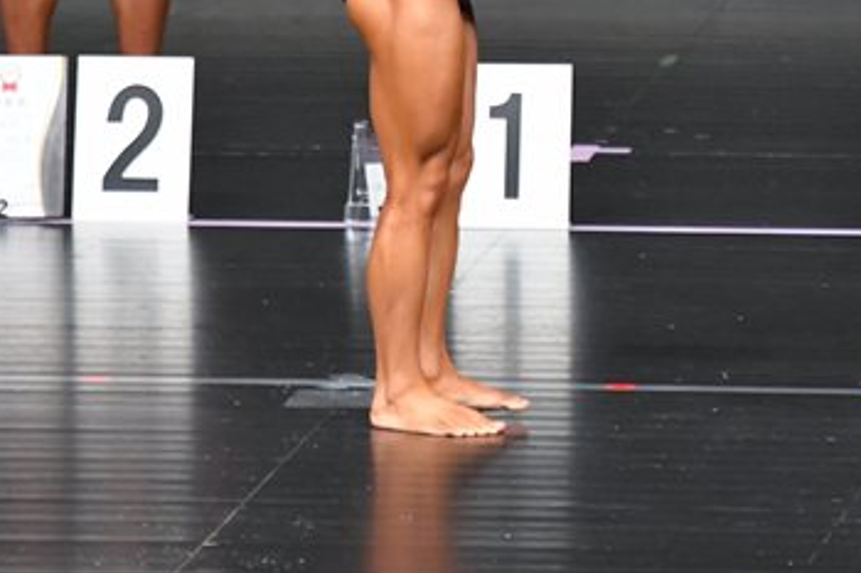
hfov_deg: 3.0
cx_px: 742
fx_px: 16685
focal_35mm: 698
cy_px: -59
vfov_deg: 2.0
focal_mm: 210
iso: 5000
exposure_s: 1/400
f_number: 5.6
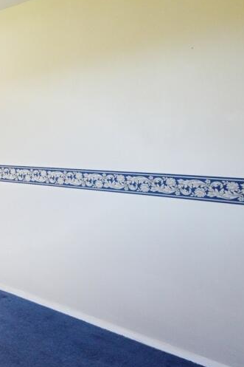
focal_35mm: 33
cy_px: 143
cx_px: -77
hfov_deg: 30.8
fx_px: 336
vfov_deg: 56.7
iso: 2000
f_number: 8
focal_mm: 16
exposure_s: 1/160
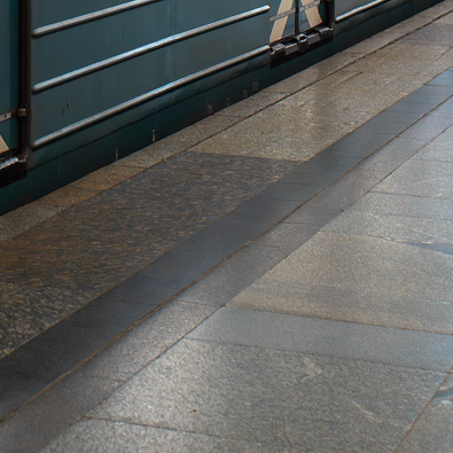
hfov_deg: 14.8
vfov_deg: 14.9
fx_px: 1673
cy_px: -94
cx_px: -114
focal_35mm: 113
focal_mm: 35
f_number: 4
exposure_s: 1/30
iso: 1250
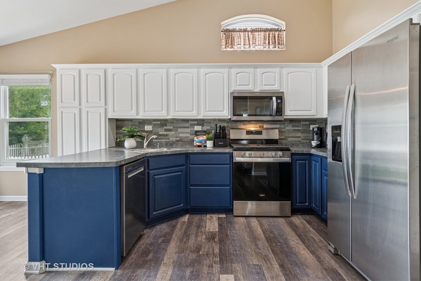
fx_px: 210
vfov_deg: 67.4
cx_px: 210
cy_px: 140
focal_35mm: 18
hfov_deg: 90.0
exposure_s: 1/13
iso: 200
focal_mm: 12
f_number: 8
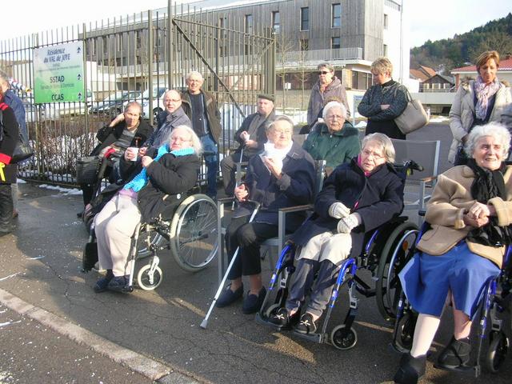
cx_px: 256
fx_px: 518
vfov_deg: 40.7
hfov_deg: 52.6
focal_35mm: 35
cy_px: 192
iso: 50
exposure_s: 1/273
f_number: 2.8
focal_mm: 5.8
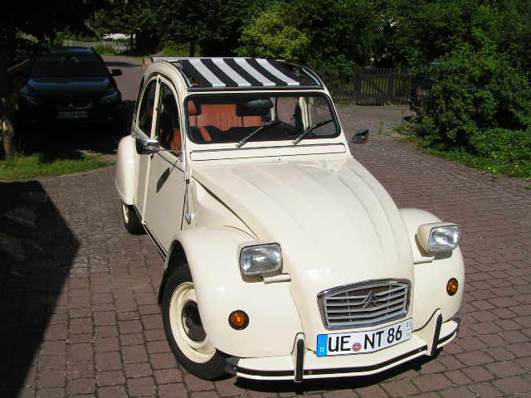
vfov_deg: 37.7
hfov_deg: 49.0
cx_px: 266
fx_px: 583
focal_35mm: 38
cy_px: 199
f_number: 5.6
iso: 50
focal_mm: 6.3
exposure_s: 1/800
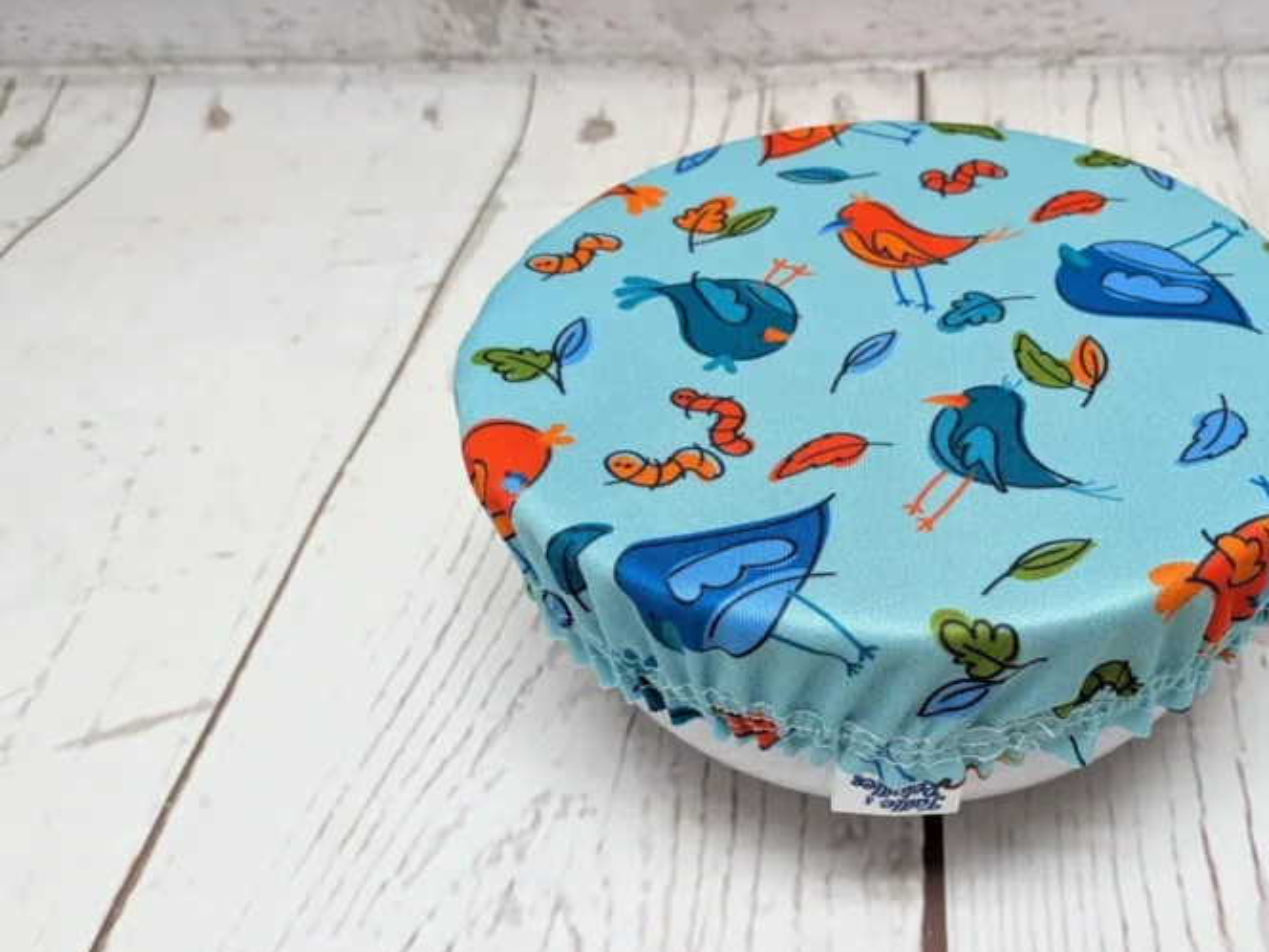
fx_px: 1356
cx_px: 887
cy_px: 487
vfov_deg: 38.7
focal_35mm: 37
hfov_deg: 48.9
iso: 75
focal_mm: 4.53
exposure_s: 1/50
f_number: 1.7
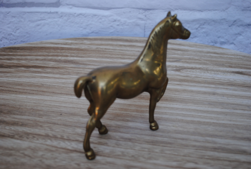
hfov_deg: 36.8
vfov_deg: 25.2
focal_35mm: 54
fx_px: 377
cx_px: 126
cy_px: 84
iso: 200
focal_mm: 36
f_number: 5
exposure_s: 1/30
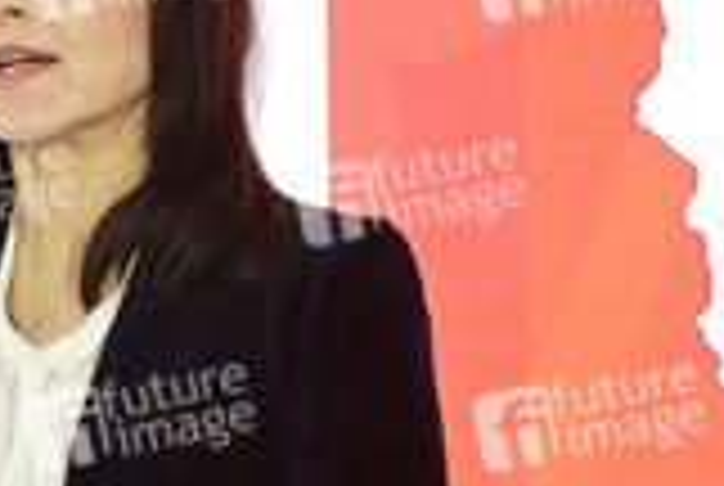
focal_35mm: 285
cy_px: 306
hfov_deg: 7.2
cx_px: 20
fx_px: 5742
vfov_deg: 4.8
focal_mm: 102
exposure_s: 1/200
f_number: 7.1
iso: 3200
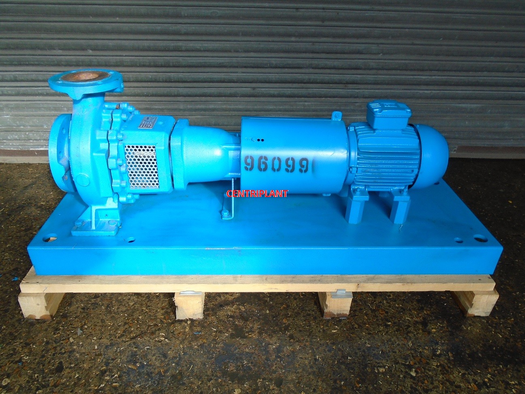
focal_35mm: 26
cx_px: 262
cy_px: 197
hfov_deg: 67.3
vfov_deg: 53.1
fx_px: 394
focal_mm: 4.6
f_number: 3.2
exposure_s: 1/50
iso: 100
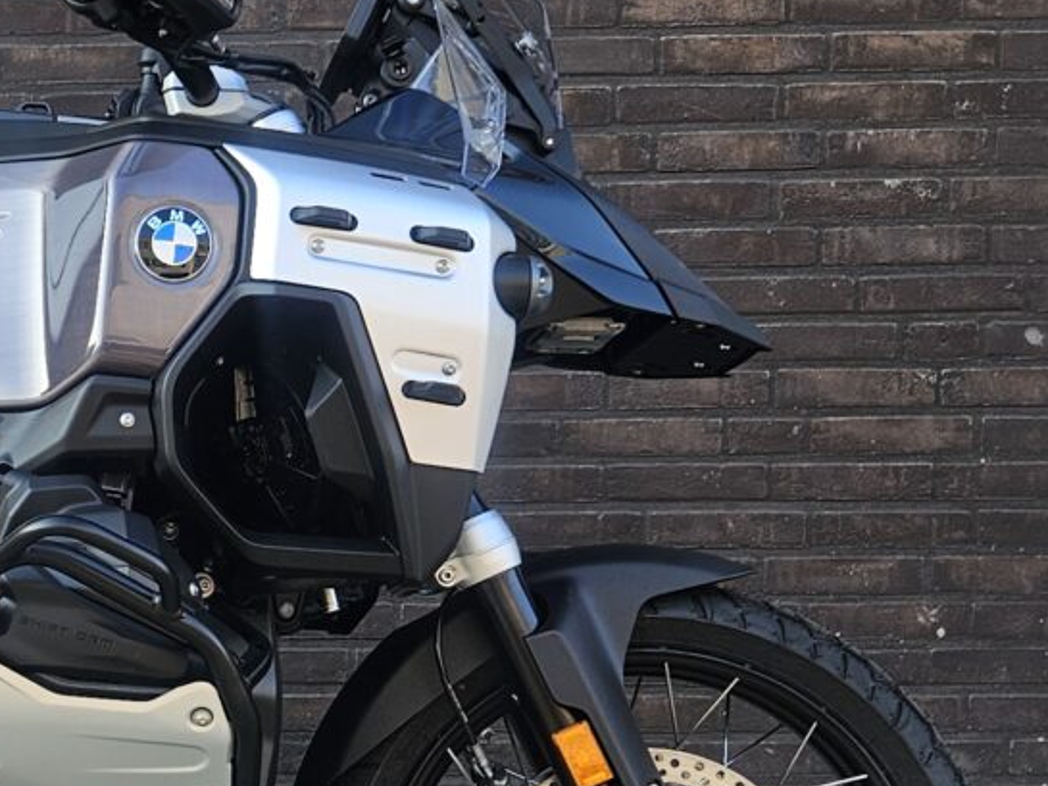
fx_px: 2453
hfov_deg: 22.3
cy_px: 625
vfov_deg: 18.1
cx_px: -206
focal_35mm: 81
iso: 25
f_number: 1.8
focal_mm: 5.4
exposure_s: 1/113
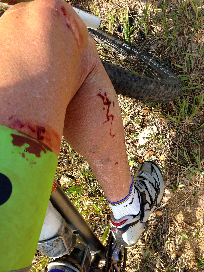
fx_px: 259
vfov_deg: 55.4
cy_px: 136
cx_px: 102
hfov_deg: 42.9
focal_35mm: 33
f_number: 2.4
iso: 50
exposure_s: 1/324
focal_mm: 4.13
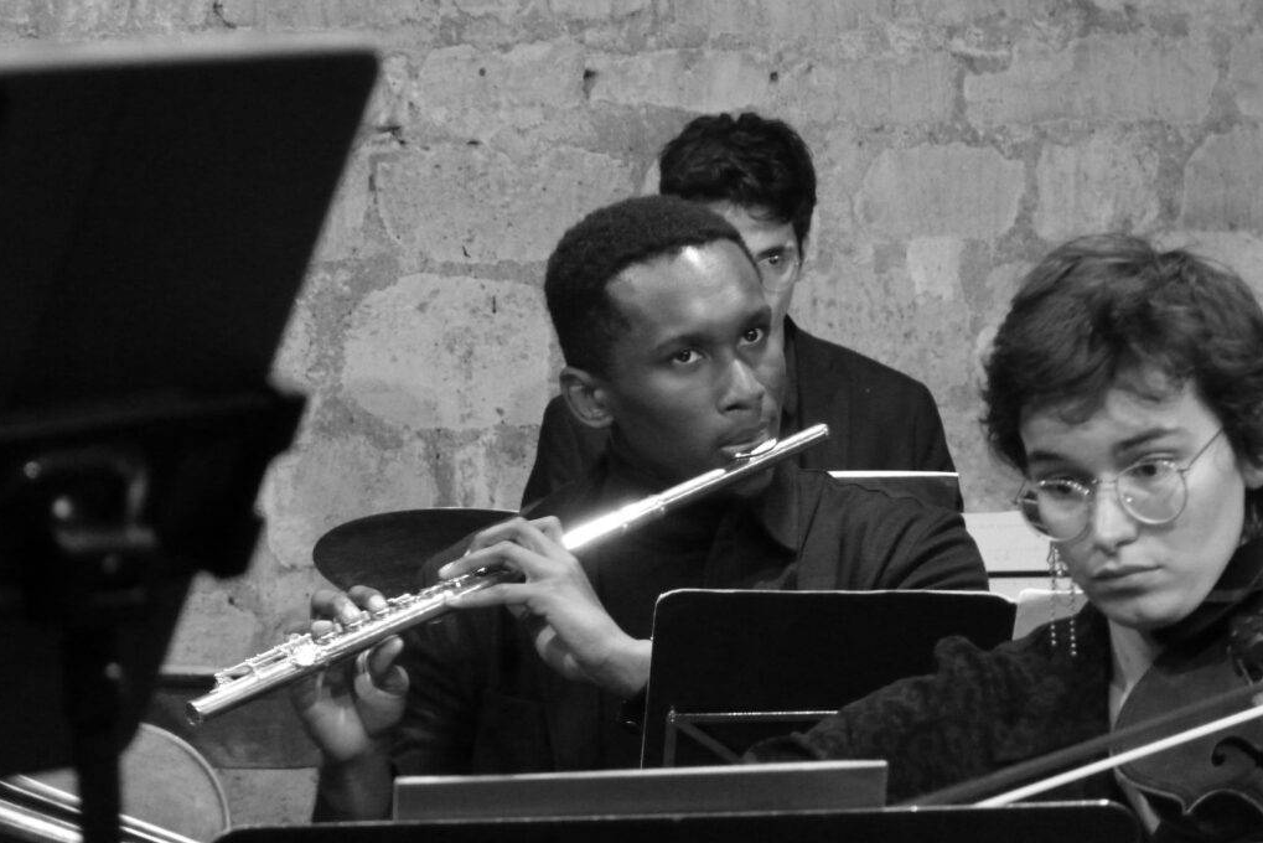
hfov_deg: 9.8
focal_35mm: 210
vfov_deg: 6.5
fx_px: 7369
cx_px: 630
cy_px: 446
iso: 800
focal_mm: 35.6
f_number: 3.7
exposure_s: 1/8
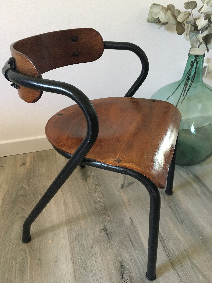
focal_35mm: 29
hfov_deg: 48.2
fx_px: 237
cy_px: 142
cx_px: 106
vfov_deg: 61.7
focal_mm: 4.15
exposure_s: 1/33
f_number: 2.2
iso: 250
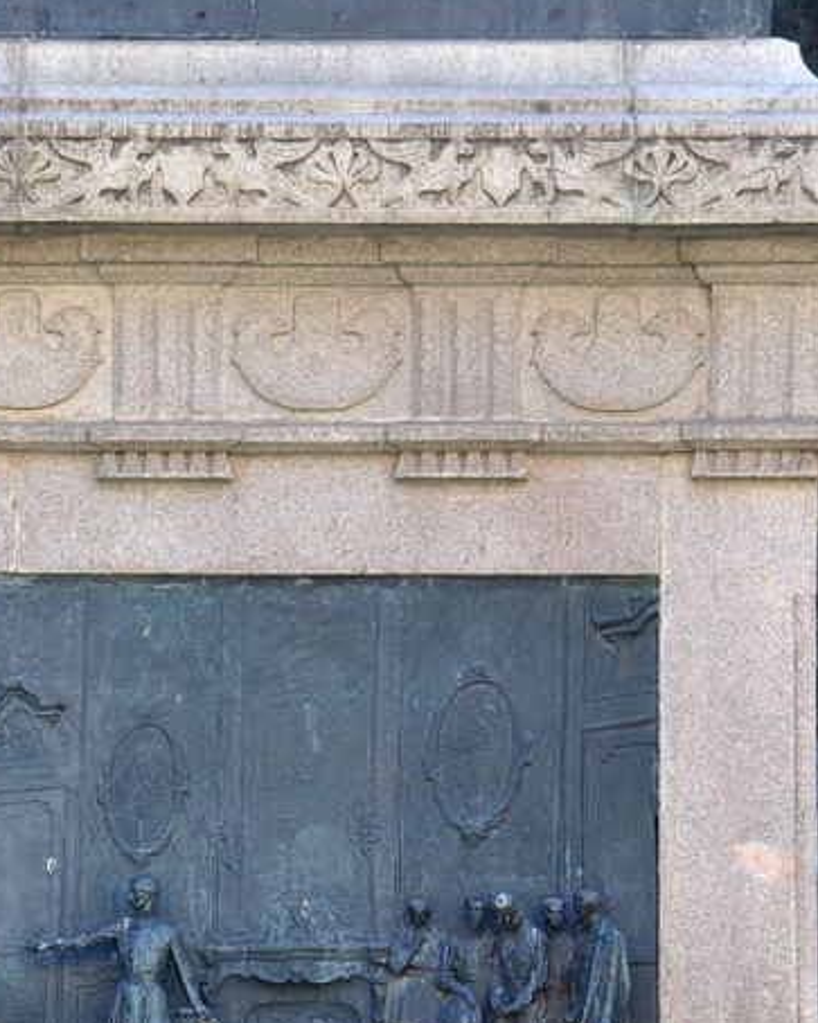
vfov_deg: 5.8
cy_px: 739
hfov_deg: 4.6
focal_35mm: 333
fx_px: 10082
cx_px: 7
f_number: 8
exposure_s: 1/80
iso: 200
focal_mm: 105
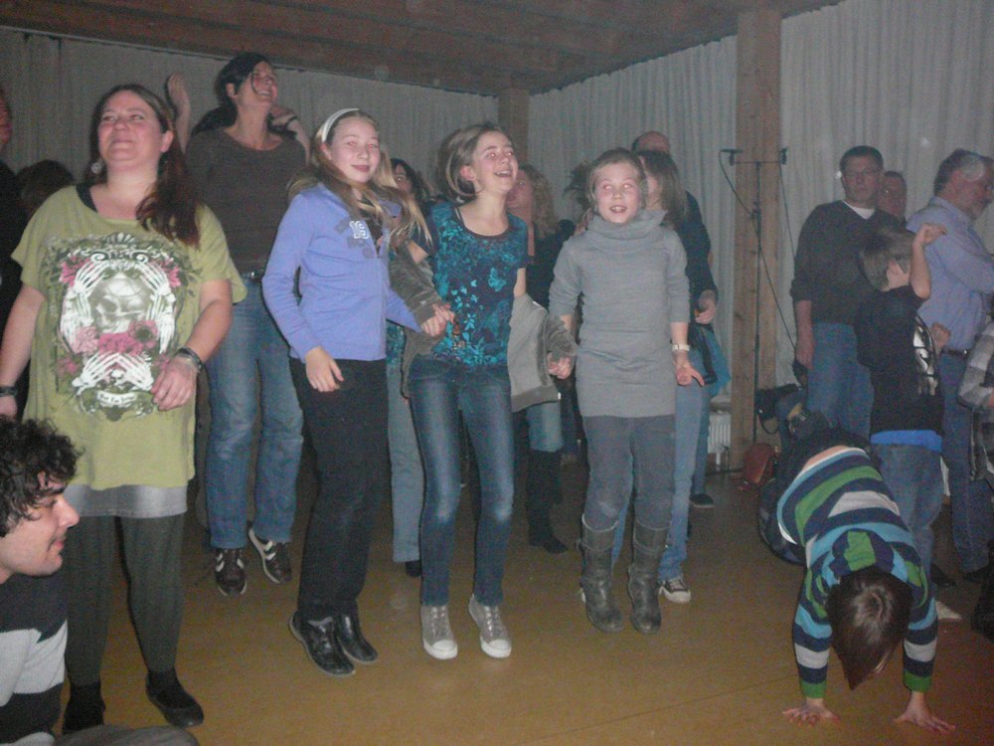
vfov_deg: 40.7
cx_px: 497
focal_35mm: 35
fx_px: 1005
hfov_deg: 52.6
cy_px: 373
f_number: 2.8
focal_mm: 5.2
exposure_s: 1/30
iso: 400
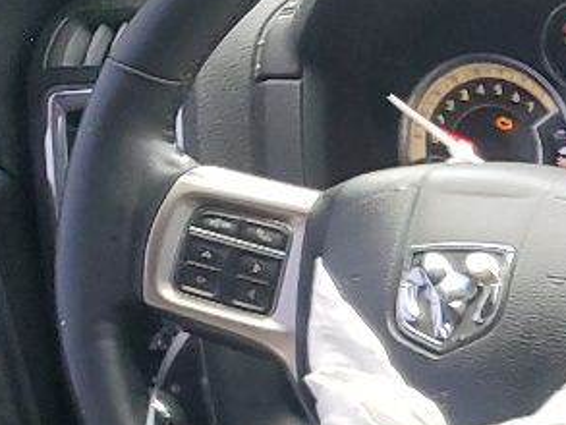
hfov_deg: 11.6
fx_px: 2323
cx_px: 1337
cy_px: 1018
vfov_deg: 9.3
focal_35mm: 142
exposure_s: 1/60.2
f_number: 1.5
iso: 65
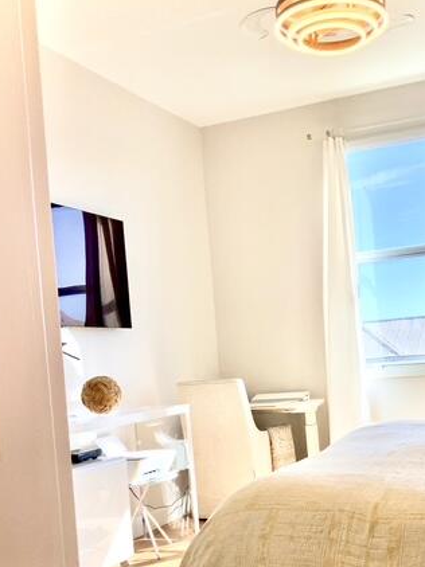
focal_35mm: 44
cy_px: 395
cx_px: 301
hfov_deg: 32.4
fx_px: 721
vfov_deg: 42.2
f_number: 1.8
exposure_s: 1/442
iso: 16
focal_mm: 3
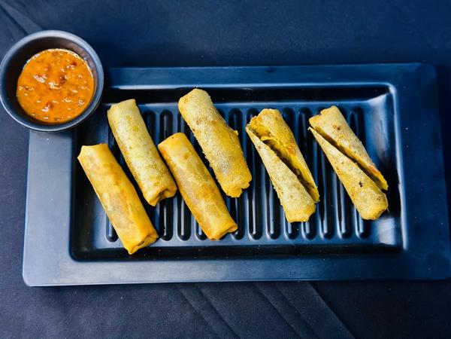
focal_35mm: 48
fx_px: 625
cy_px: 170
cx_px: 226
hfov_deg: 39.7
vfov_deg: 30.3
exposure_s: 1/50
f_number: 1.78
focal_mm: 6.86
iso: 400
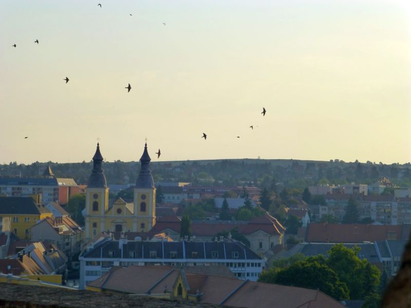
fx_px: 1294
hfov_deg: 18.0
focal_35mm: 109
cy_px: 154
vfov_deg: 13.6
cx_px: 206
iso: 200
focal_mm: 19.4
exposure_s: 1/1000
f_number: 5.3
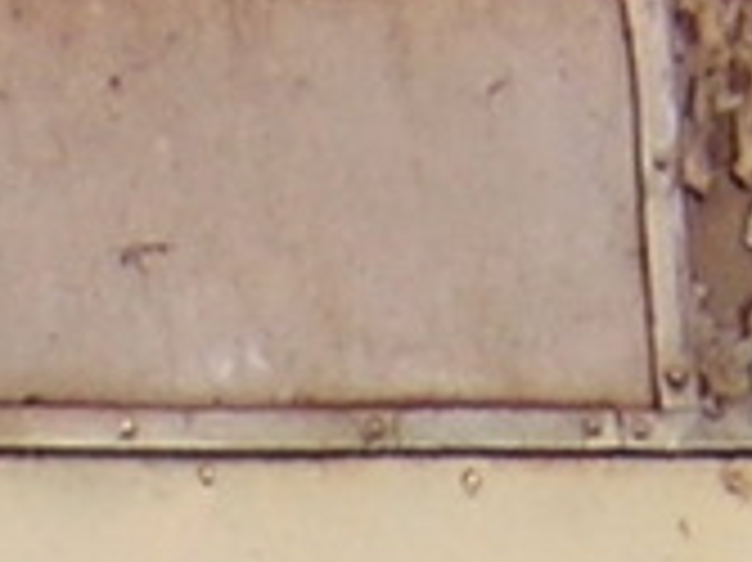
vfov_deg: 2.9
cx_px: -126
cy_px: 1708
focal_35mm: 503
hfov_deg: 3.9
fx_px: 10919
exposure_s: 1/103
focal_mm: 9.1
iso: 100
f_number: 3.6
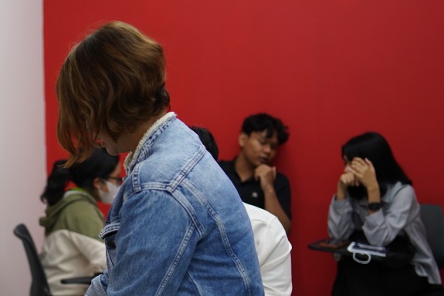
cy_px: 241
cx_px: 44
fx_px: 901
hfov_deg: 26.7
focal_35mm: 73
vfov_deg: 18.5
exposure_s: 1/125
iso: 400
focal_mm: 35
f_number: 2
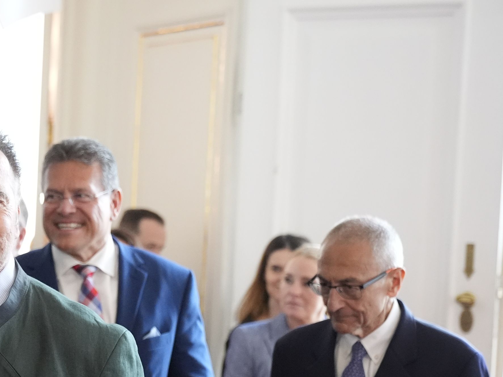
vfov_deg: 13.8
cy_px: 332
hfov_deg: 18.1
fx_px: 1540
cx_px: -8
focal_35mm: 106
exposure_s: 1/400
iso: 6400
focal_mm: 49
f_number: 2.8
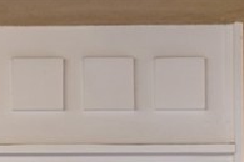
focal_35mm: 184
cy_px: 419
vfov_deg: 7.0
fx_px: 1247
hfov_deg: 11.1
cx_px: 6
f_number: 10
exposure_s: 1/10
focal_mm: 35
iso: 80
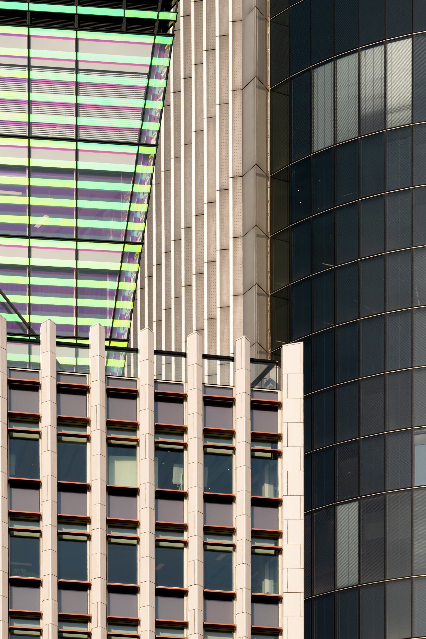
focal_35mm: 151
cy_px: 320
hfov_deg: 9.1
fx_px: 2680
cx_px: 213
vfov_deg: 13.6
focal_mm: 151
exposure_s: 1/200
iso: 100
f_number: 13
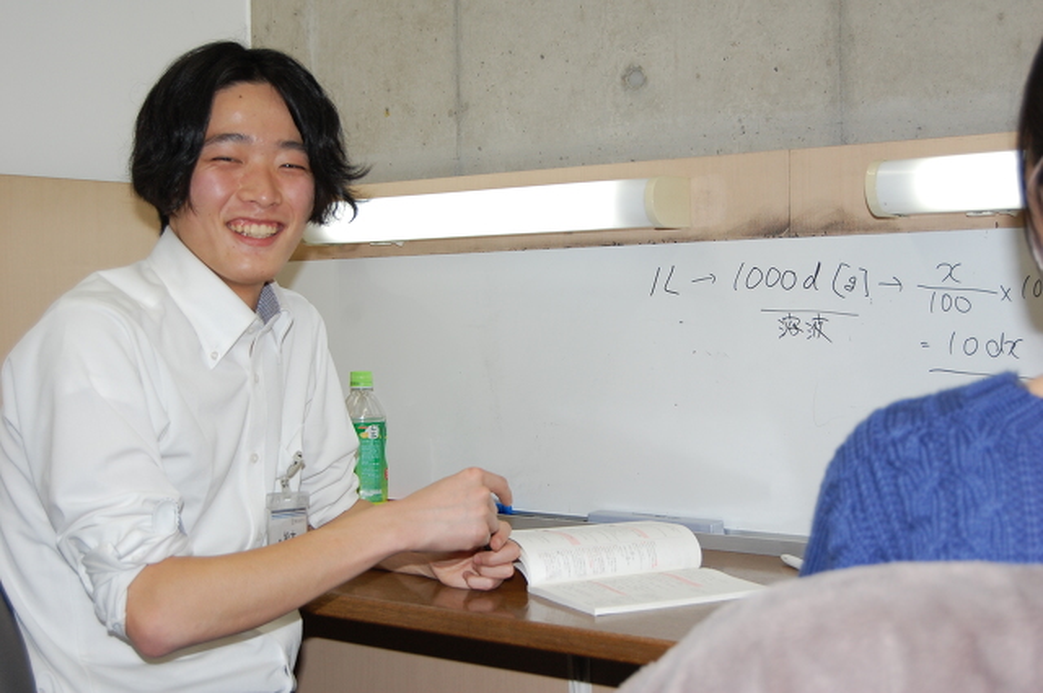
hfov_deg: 37.9
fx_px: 1519
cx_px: 522
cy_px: 346
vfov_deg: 25.7
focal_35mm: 52
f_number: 5.6
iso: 400
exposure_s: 1/125
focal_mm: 35
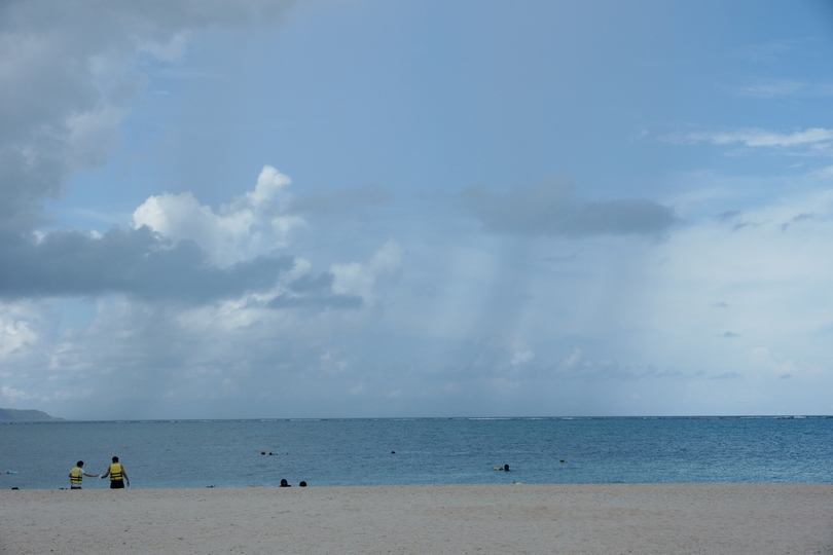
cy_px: 278
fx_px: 1562
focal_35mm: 68
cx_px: 416
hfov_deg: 29.9
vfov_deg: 20.2
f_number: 9
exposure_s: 1/640
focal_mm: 45
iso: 400
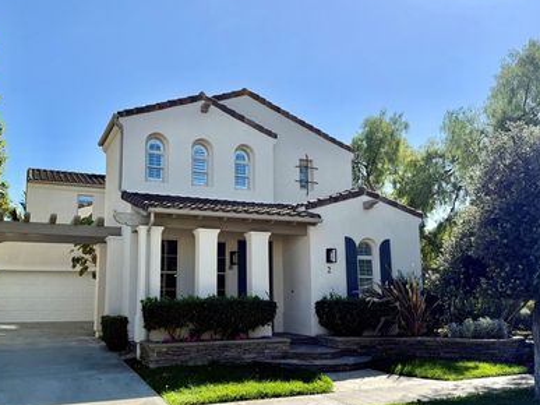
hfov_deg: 58.0
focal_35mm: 31
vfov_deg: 45.3
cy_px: 227
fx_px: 483
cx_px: 220
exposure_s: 1/4405
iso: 80
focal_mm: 6.76
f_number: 1.78
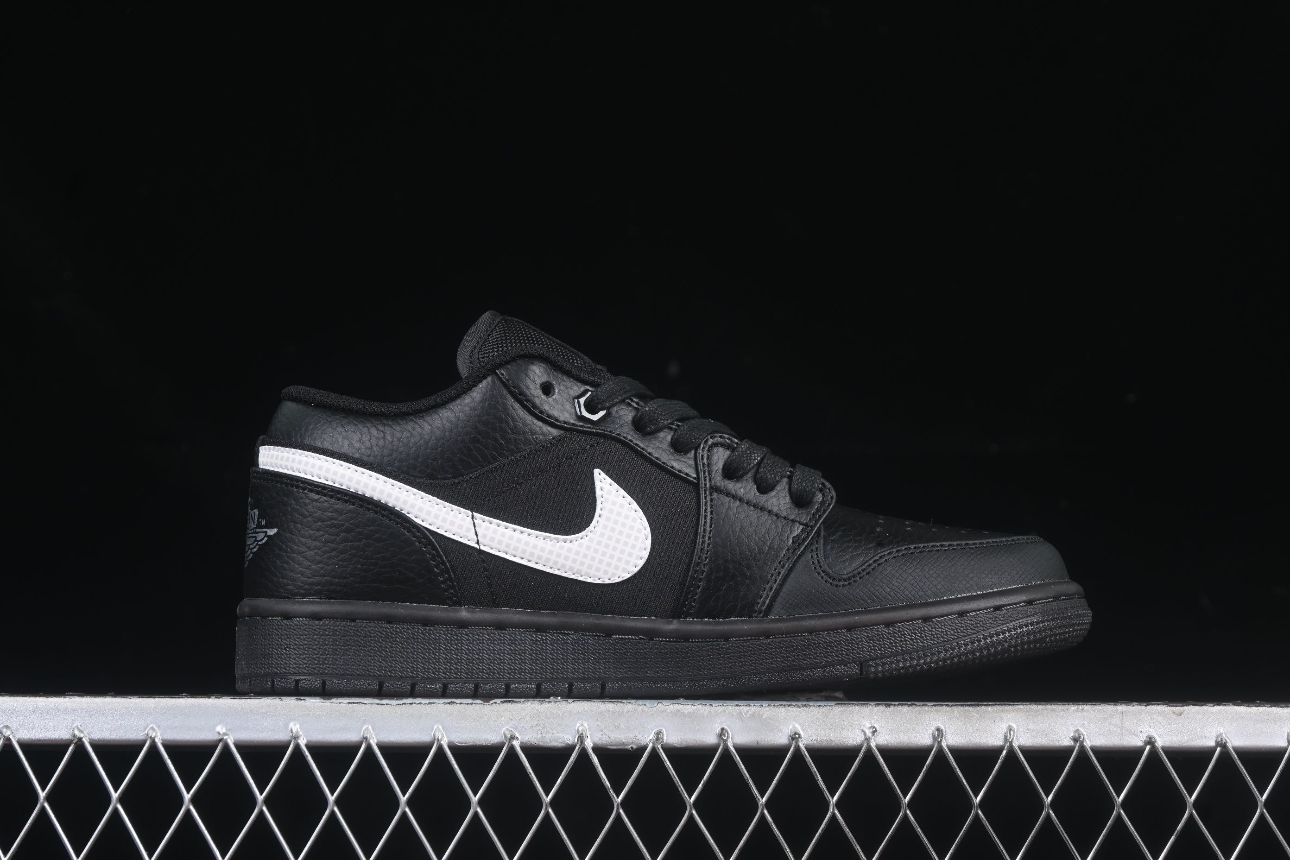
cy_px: 430
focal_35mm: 75
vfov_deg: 18.2
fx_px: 2687
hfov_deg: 27.0
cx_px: 645
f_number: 6.3
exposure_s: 1/50
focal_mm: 50
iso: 160
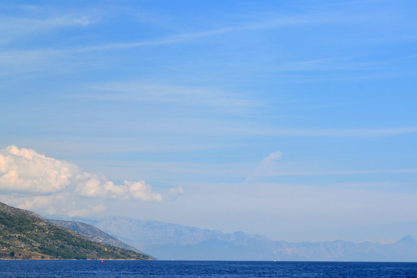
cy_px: 116
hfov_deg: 20.3
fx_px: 1166
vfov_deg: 13.6
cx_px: 213
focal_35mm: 101
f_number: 9
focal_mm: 55
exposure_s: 1/320
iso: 100
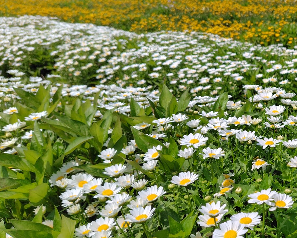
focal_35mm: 51
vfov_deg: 29.7
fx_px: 448
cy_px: 117
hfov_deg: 31.9
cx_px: 335
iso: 50
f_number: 1.9
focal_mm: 5.6
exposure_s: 1/3478
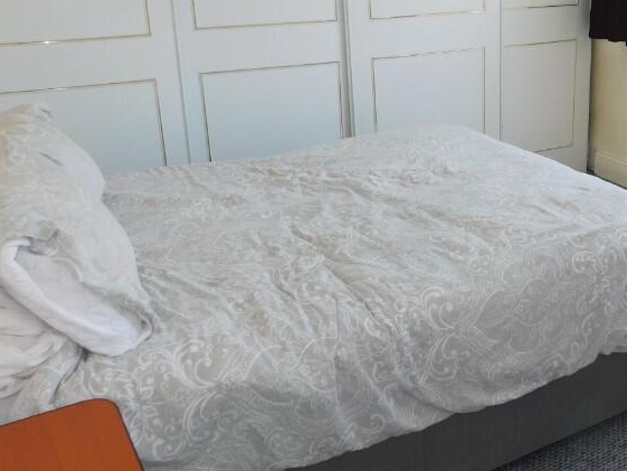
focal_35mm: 42
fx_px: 761
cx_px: 504
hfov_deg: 42.7
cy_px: 176
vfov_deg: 34.2
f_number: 3
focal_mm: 4
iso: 125
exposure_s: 1/160
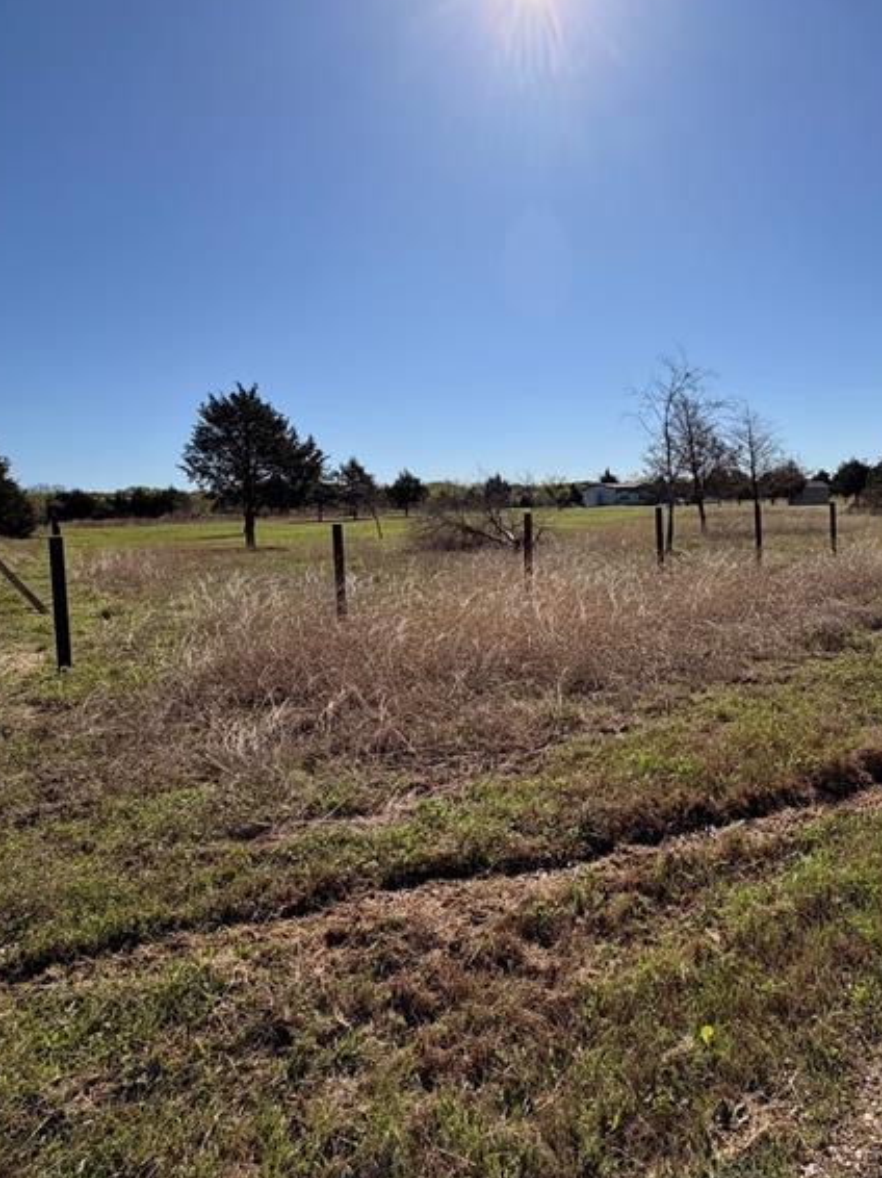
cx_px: 539
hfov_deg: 67.8
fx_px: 646
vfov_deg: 84.3
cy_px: 516
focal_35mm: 19
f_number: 2.2
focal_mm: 2.22
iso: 25
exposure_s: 1/1613
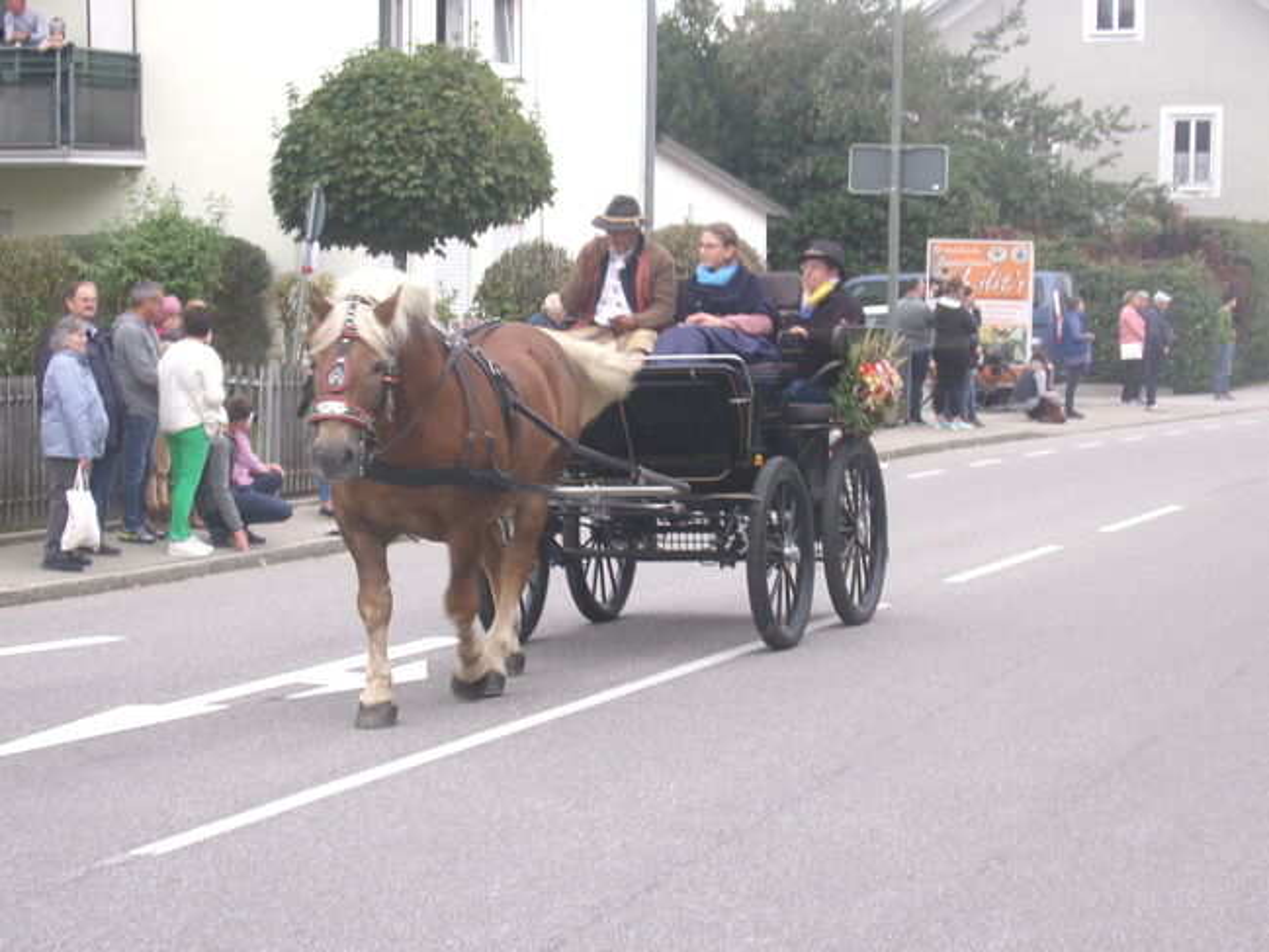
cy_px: 476
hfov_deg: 23.8
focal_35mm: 82
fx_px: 3007
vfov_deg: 18.0
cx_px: 634
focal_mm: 14.7
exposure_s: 1/42
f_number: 5
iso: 100
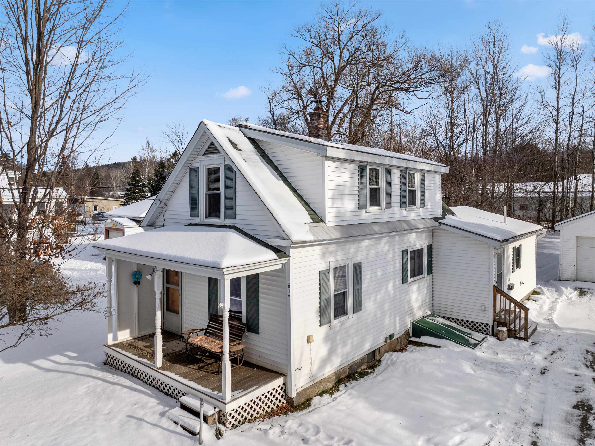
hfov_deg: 71.6
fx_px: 412
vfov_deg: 56.8
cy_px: 223
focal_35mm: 24
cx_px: 298
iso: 100
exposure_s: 1/2500
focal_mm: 12.29
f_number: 2.8
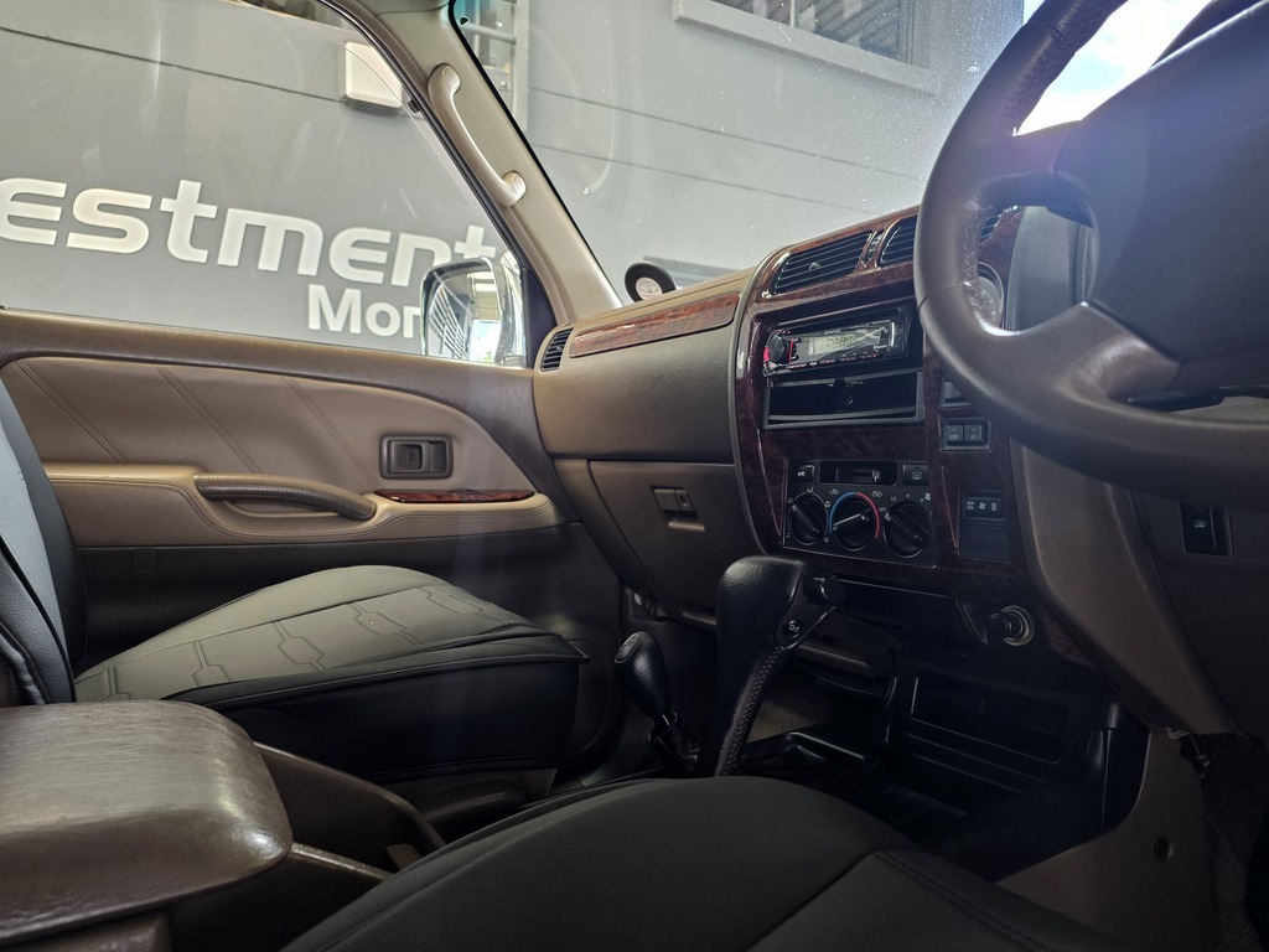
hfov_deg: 73.9
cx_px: 634
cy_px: 476
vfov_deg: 58.9
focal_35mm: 23
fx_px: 843
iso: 250
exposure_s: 1/100
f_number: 1.7
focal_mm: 6.25
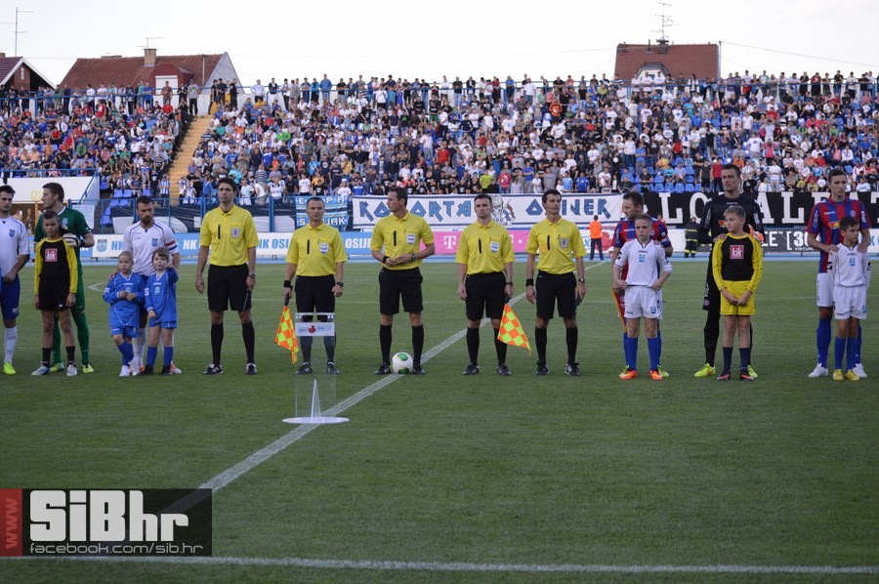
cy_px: 292
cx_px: 440
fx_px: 2012
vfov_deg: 16.5
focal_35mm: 82
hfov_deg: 24.6
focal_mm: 55
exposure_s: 1/250
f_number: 5
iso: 400
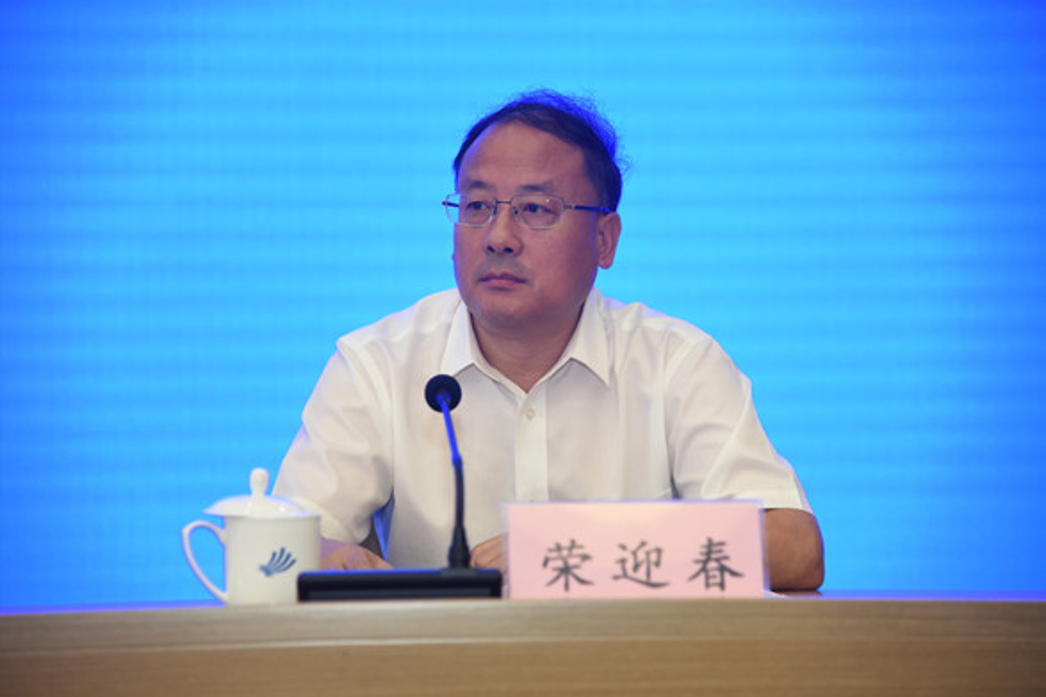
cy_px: 348
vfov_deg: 12.4
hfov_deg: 18.6
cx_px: 523
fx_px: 3195
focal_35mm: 110
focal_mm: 110
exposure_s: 1/160
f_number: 4
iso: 1250
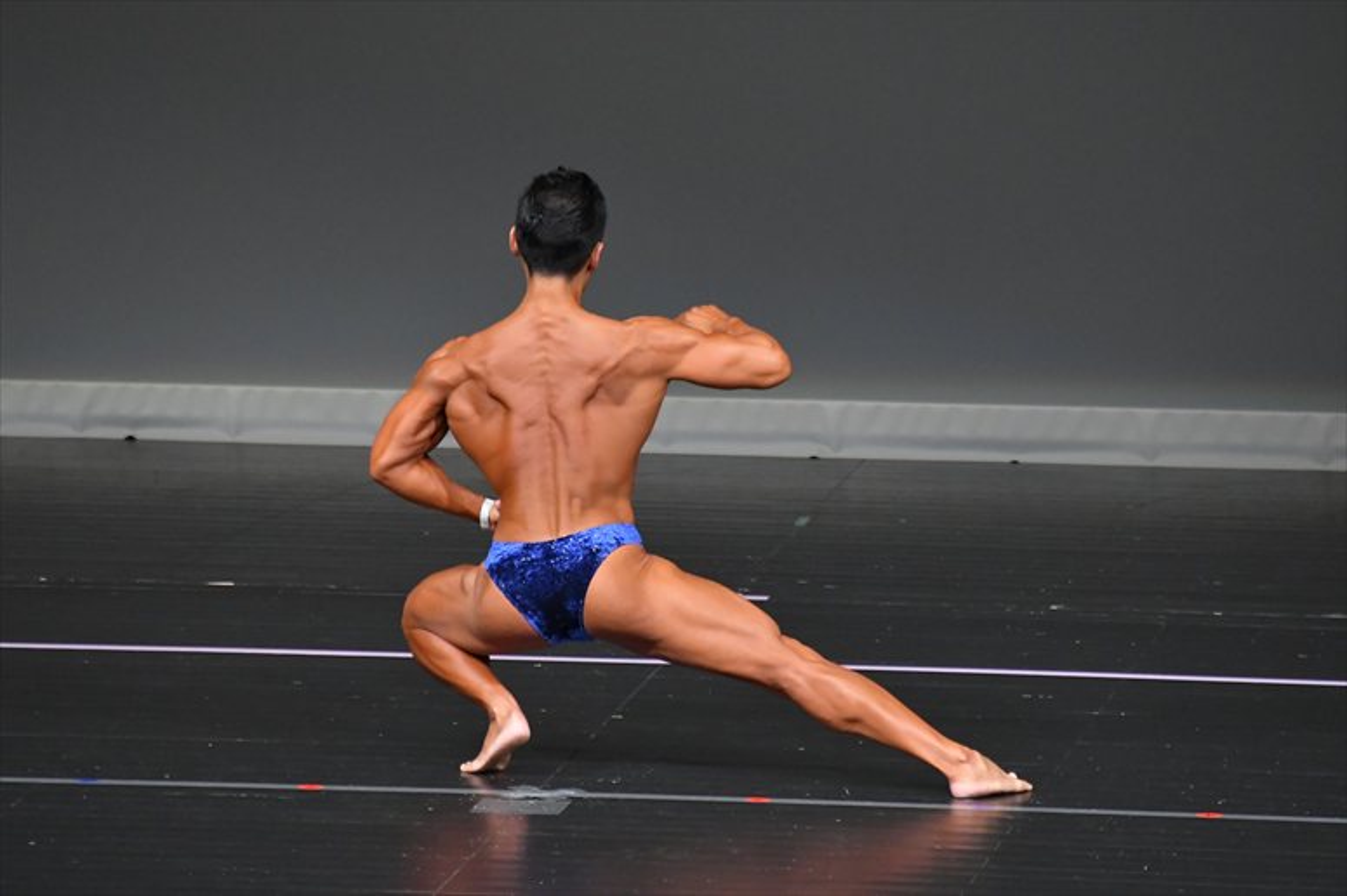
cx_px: 674
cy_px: 448
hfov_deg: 4.6
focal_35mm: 450
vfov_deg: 3.1
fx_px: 16830
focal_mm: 300
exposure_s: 1/400
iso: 4000
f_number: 5.6
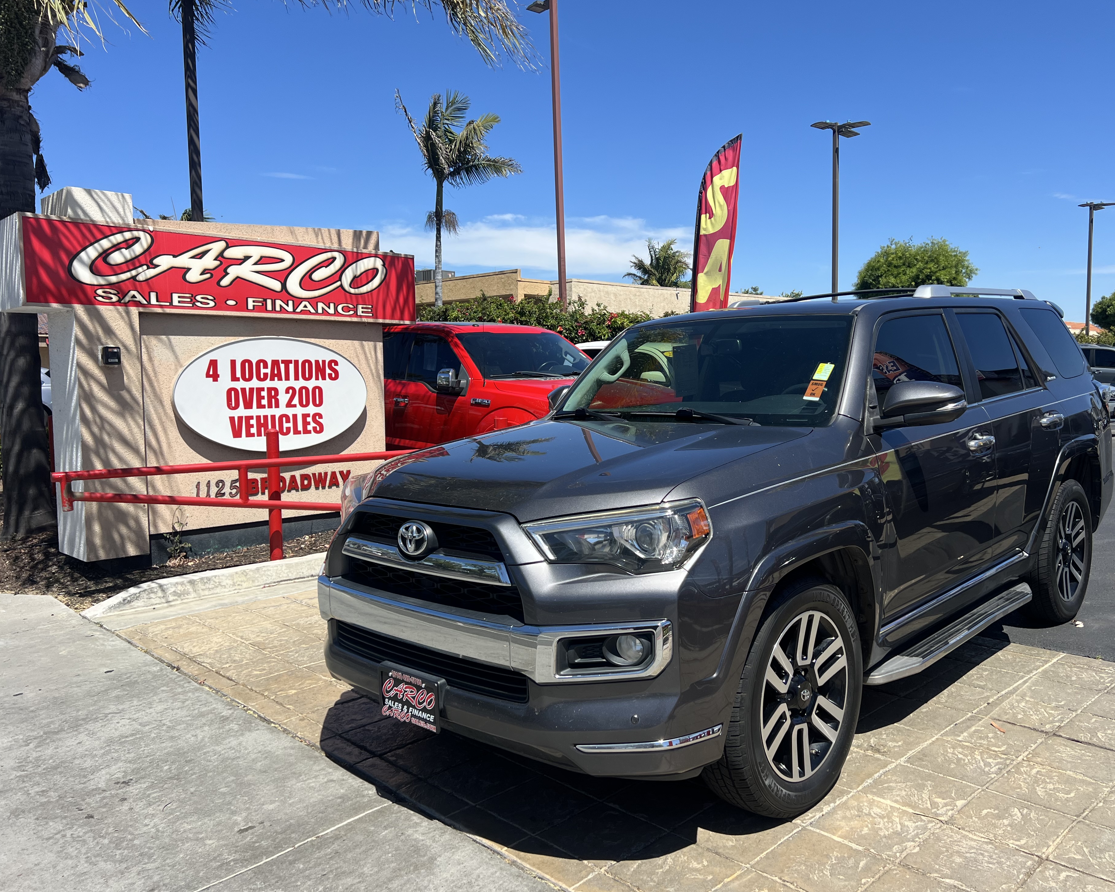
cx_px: 597
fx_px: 924
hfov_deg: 62.1
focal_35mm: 28
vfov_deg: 51.5
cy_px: 445
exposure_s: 1/3968
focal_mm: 5.7
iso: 50
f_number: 1.5
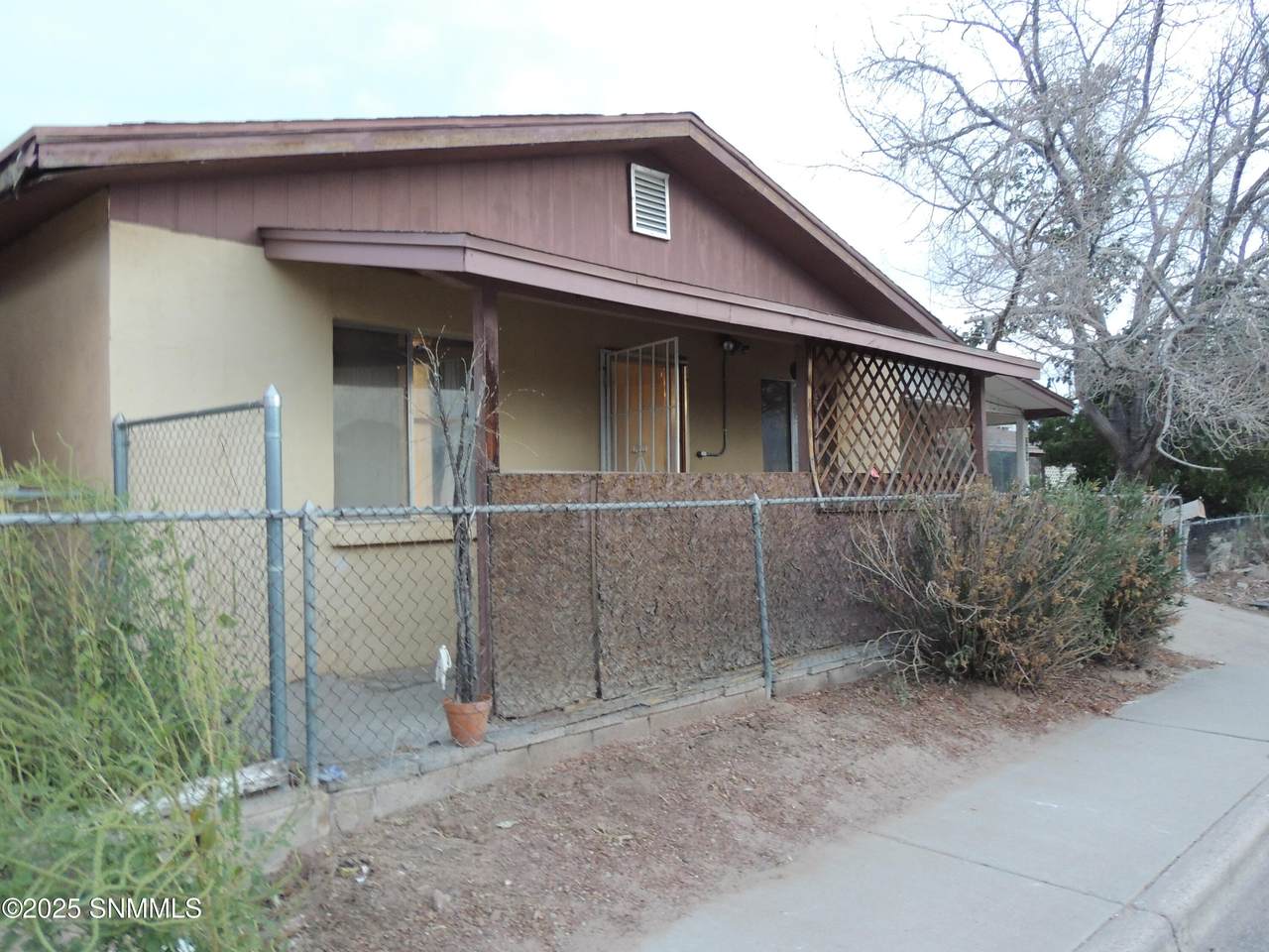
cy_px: 476
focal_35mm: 28
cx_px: 634
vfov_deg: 49.7
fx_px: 1026
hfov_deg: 63.4
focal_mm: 4.9
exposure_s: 1/10
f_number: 3.1
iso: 400
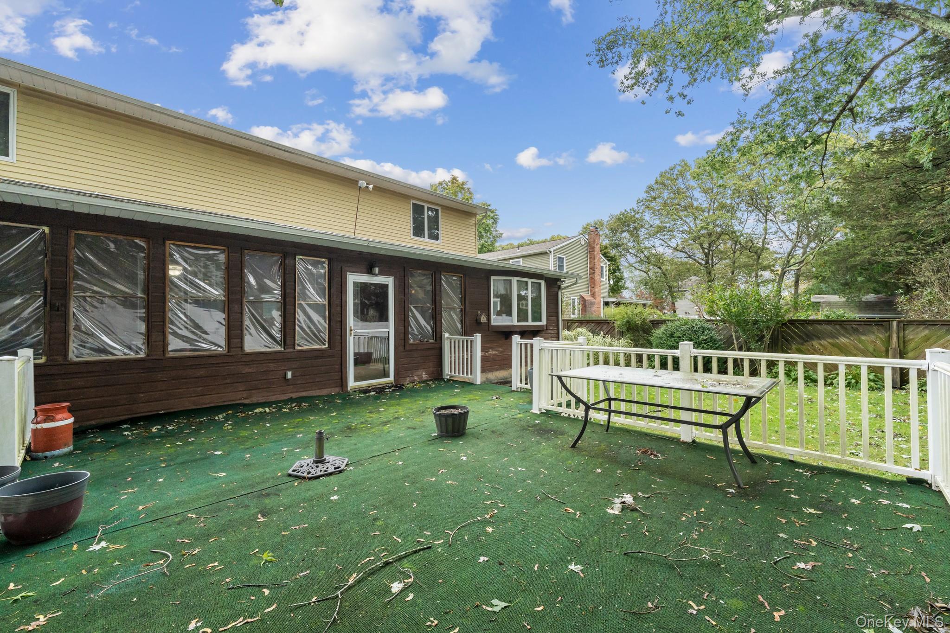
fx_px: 369
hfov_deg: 104.3
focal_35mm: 14
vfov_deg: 81.2
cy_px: 316
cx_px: 475
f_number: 10
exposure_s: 1/320
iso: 1600
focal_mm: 14
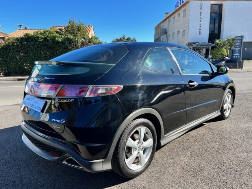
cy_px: 94
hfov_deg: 67.3
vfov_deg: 53.1
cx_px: 126
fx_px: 189
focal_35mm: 26
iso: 50
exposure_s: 1/1135
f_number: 1.5
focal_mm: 5.7
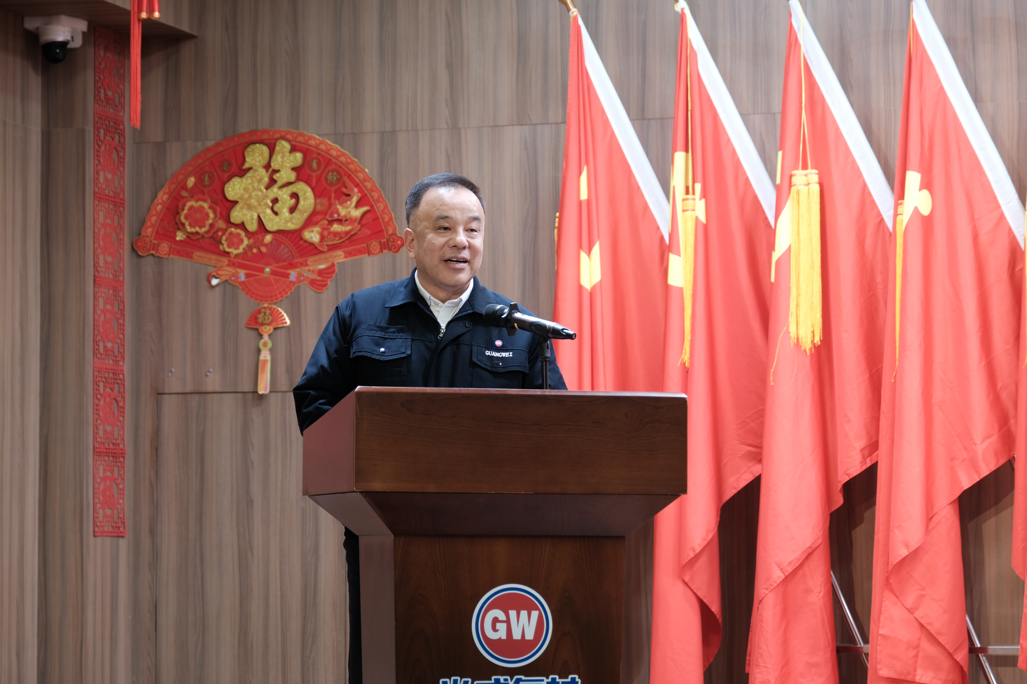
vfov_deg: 13.0
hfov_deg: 19.5
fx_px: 2995
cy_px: 342
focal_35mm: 105
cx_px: 514
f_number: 4
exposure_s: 1/30
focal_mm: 69.8
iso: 400
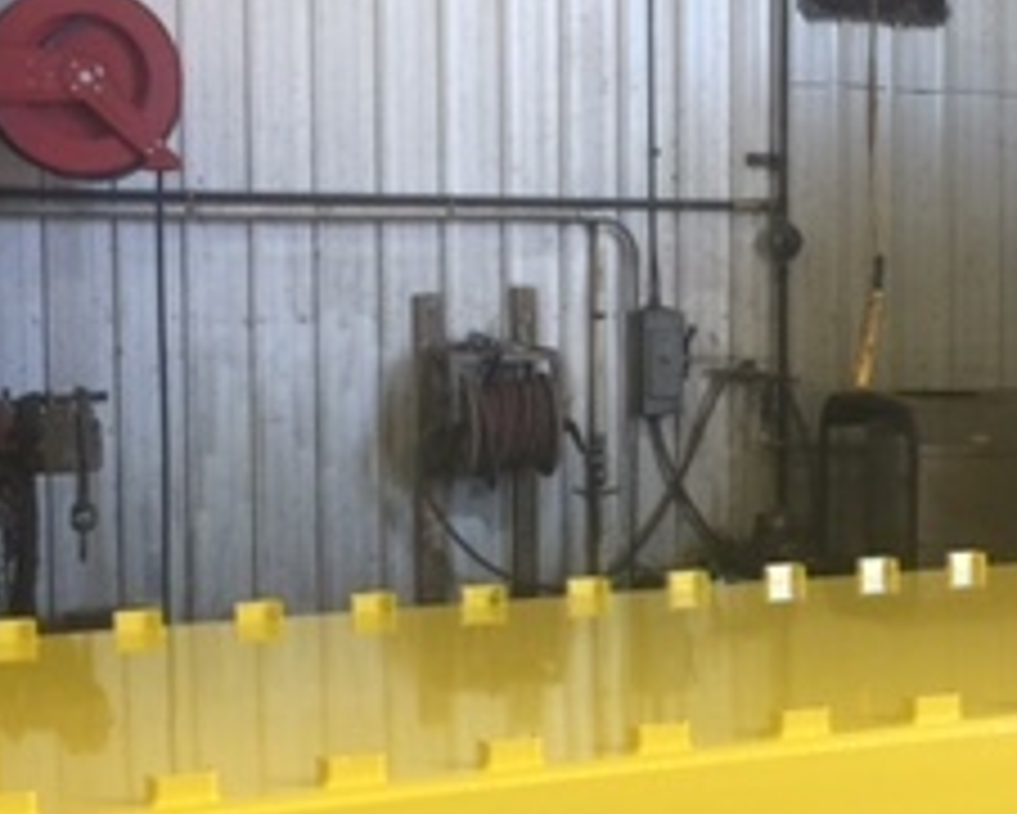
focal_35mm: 80
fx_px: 2409
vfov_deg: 19.2
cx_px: 855
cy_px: 432
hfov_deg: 23.4
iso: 50
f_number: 2.2
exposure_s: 1/30
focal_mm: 4.15
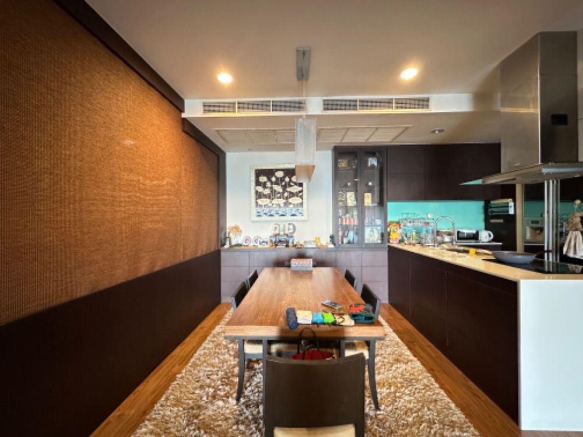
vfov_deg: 85.7
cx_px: 292
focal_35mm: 14
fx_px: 236
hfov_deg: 102.1
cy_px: 218
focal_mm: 2.22
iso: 1000
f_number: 2.2
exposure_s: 1/34
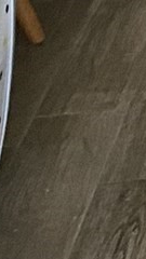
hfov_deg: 4.1
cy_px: -467
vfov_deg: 7.9
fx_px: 1666
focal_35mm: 242
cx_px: 850
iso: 160
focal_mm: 4.25
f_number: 1.8
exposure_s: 1/60
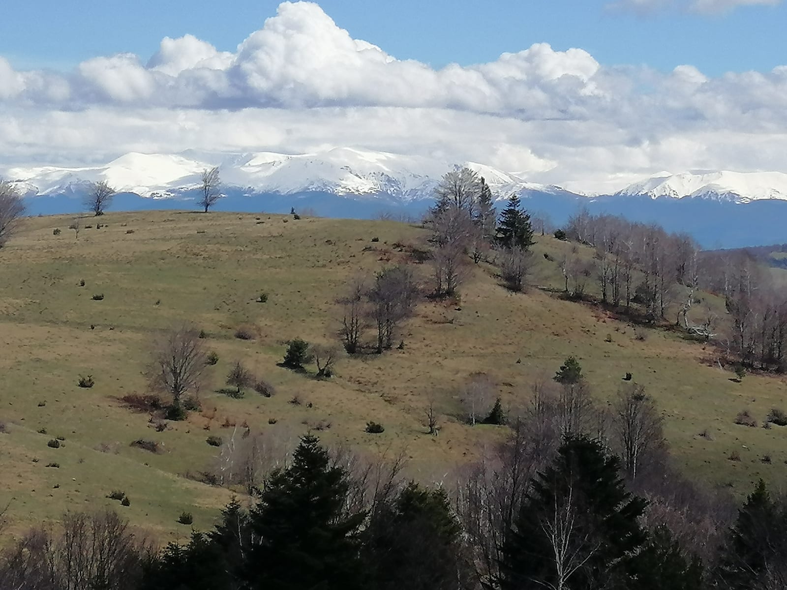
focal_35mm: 113
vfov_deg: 13.1
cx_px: 394
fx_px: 2569
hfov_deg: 17.4
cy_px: 295
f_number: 1.8
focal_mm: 3.95
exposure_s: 1/2410
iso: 50
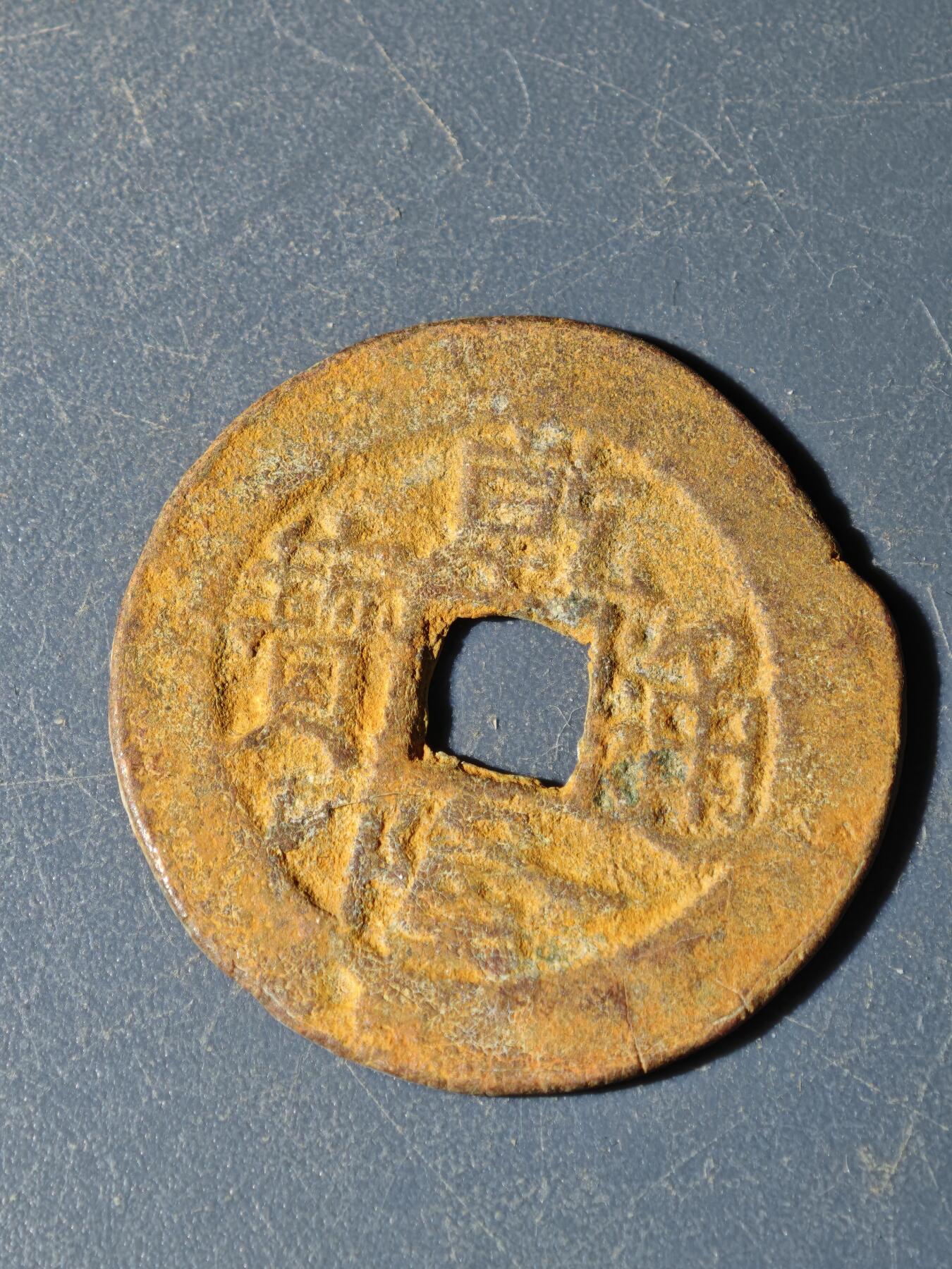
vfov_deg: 17.7
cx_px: 476
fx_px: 4070
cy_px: 634
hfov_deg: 13.3
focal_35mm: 111
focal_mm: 9
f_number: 2
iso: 200
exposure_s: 1/100
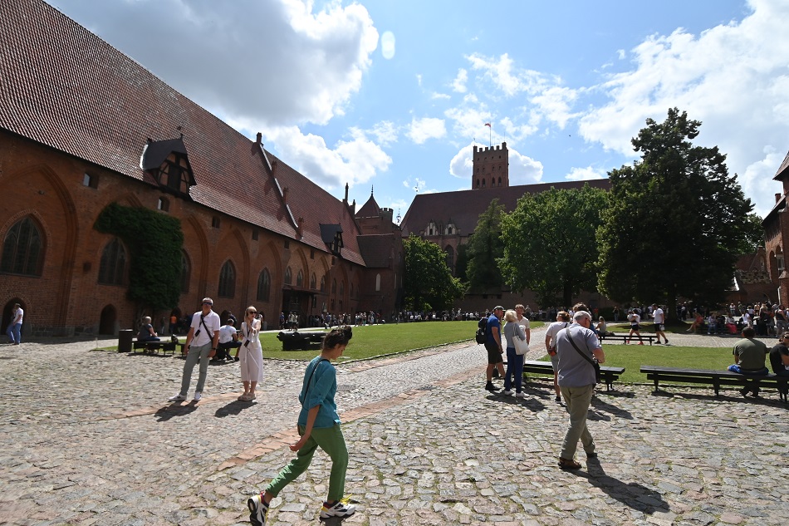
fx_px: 394
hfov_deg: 90.0
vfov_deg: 67.4
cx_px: 394
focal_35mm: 18
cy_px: 263
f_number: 5.6
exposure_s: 1/2500
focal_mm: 12
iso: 200
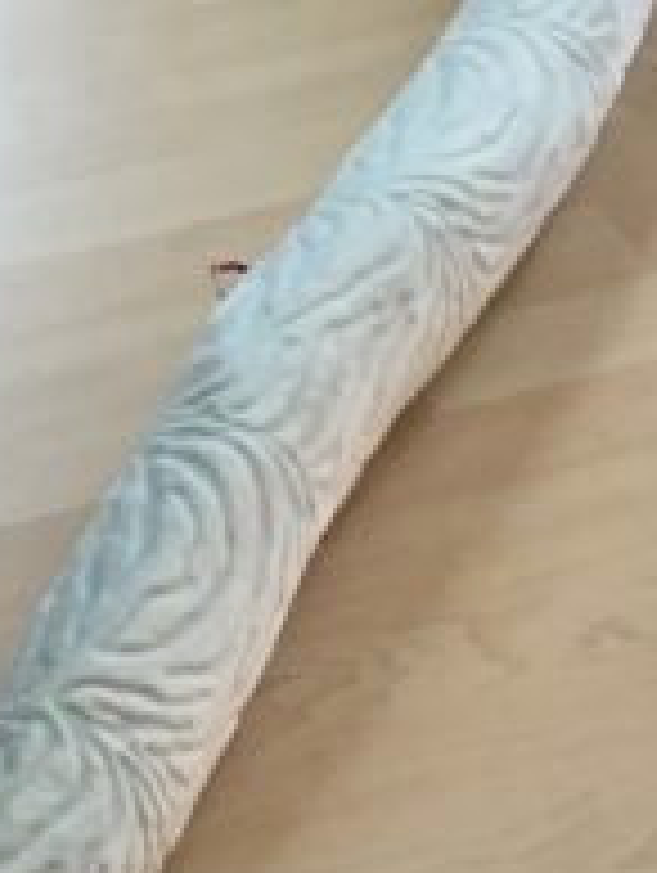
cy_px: 720
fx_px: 3863
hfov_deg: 9.6
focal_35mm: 153
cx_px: -22
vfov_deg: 12.8
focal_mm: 4.15
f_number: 2.2
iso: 50
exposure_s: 1/33
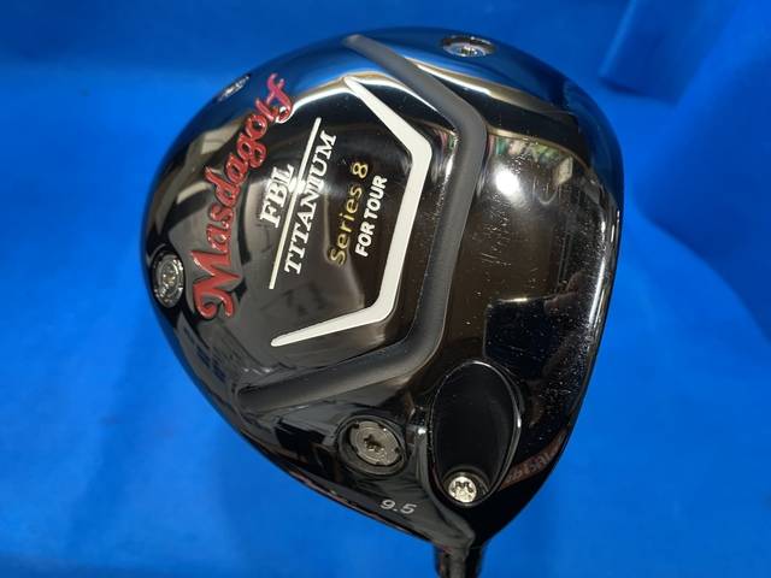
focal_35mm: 26
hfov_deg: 67.3
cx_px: 386
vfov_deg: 53.1
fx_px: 579
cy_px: 289
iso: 160
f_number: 1.8
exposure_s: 1/60
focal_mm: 4.25
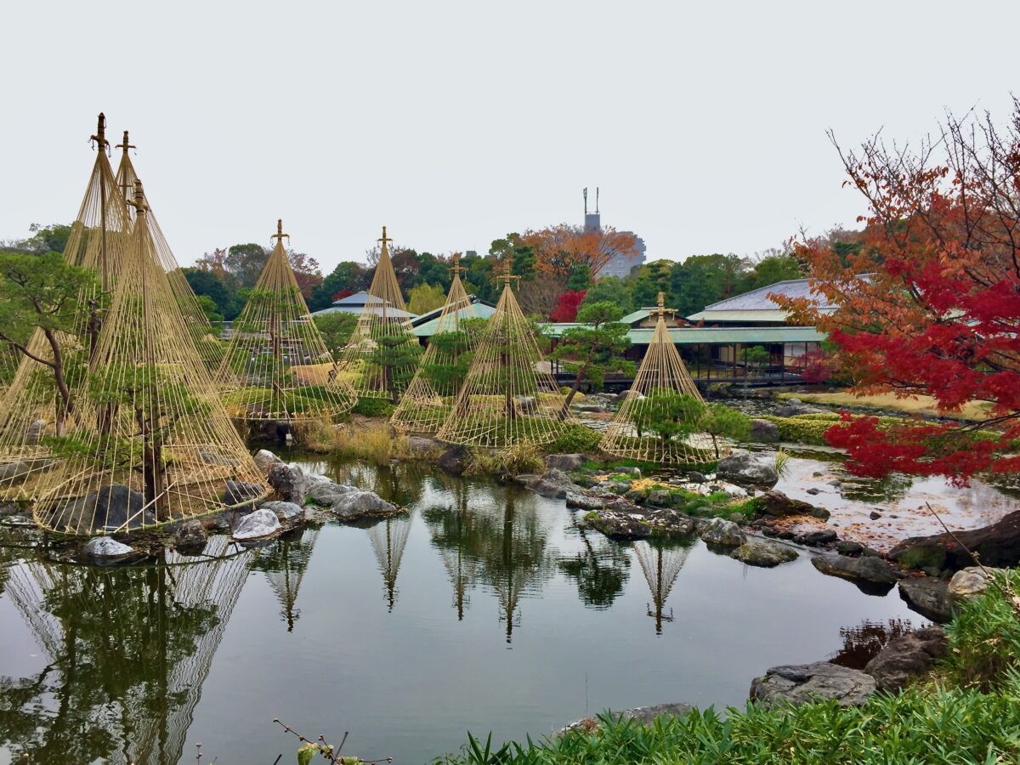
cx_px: 510
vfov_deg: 48.2
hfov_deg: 61.7
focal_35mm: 29
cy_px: 382
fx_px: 855
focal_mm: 4.15
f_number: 2.2
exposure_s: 1/255
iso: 32
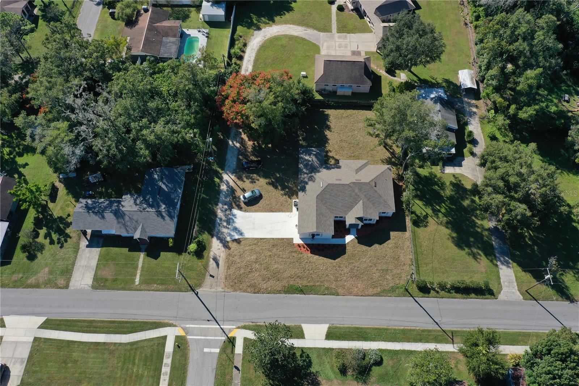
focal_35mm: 28
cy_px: 193
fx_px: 450
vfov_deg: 46.4
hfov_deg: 65.5
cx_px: 290
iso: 100
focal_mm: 10.26
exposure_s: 1/400
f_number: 5.6
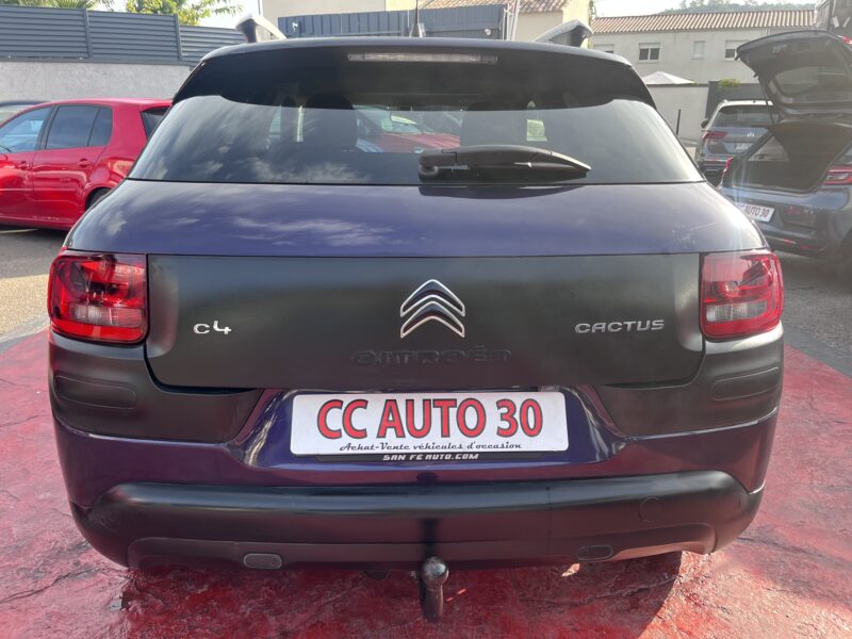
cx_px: 426
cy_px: 320
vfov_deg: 53.1
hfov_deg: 67.3
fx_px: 640
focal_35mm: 26
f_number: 1.6
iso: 50
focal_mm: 5.1
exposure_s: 1/407
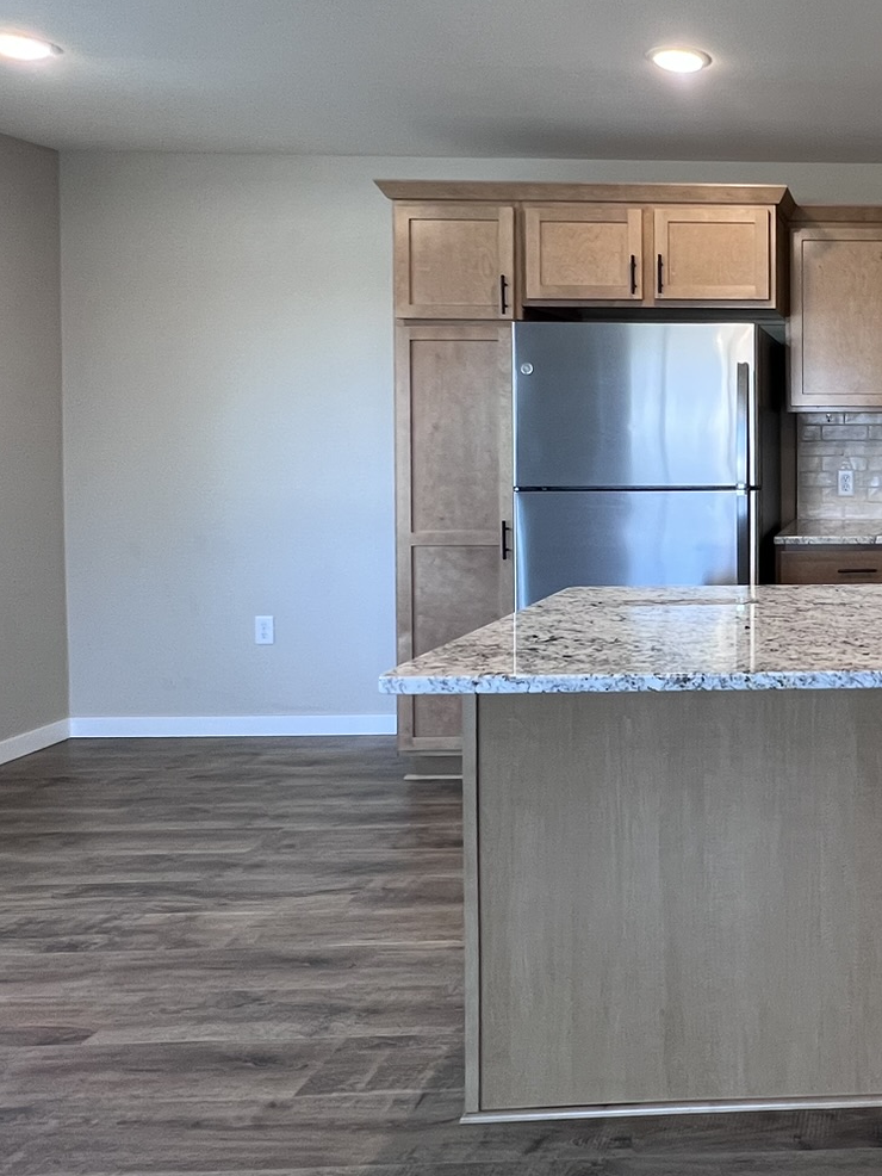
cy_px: 442
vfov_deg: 64.4
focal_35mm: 27
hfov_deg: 41.2
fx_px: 917
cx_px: 969
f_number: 1.8
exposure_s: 1/120
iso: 200
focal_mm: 1.57
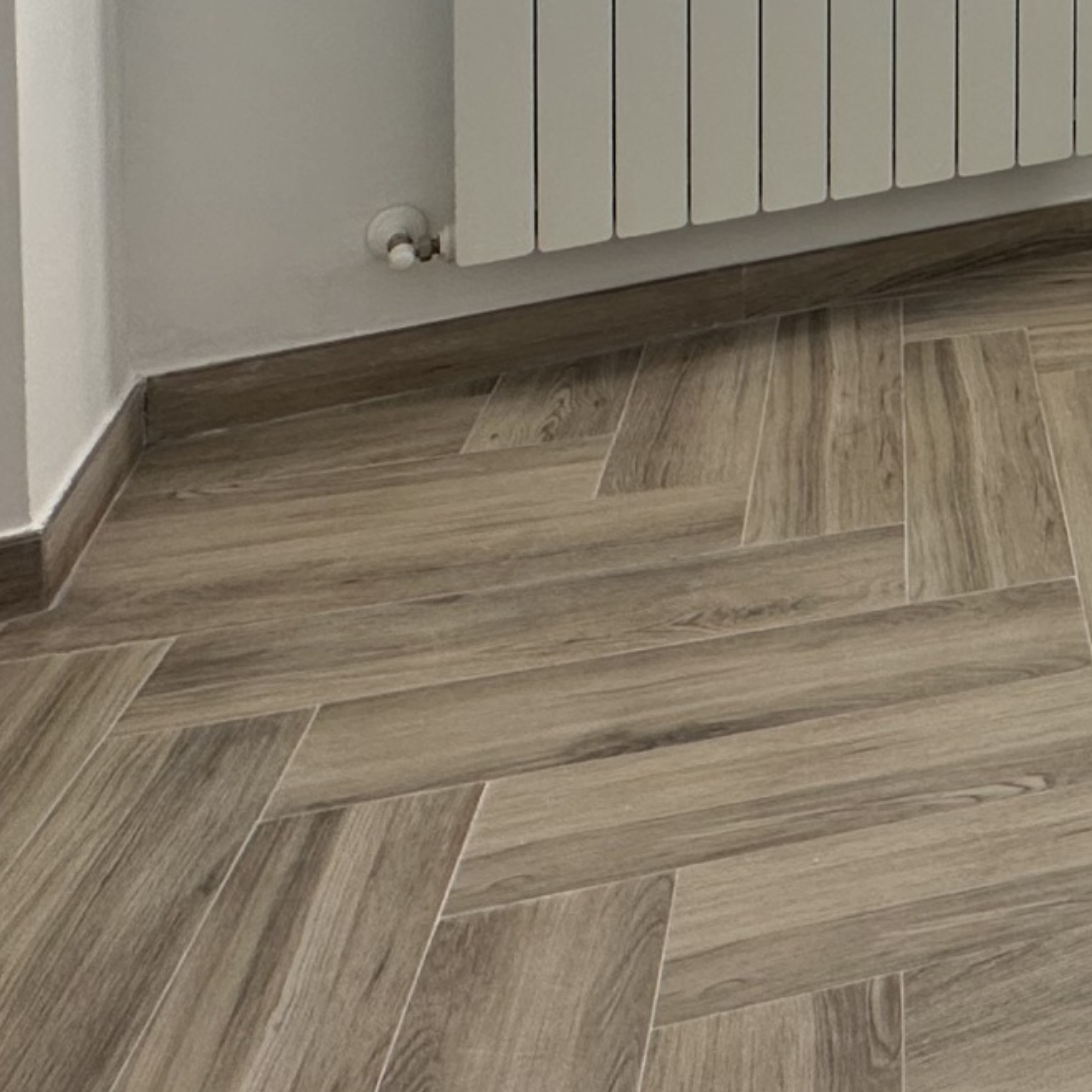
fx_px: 1713
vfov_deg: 28.8
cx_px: 1476
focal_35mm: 48
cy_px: -328
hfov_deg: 28.1
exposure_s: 1/461
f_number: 2.2
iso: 40
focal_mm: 2.22
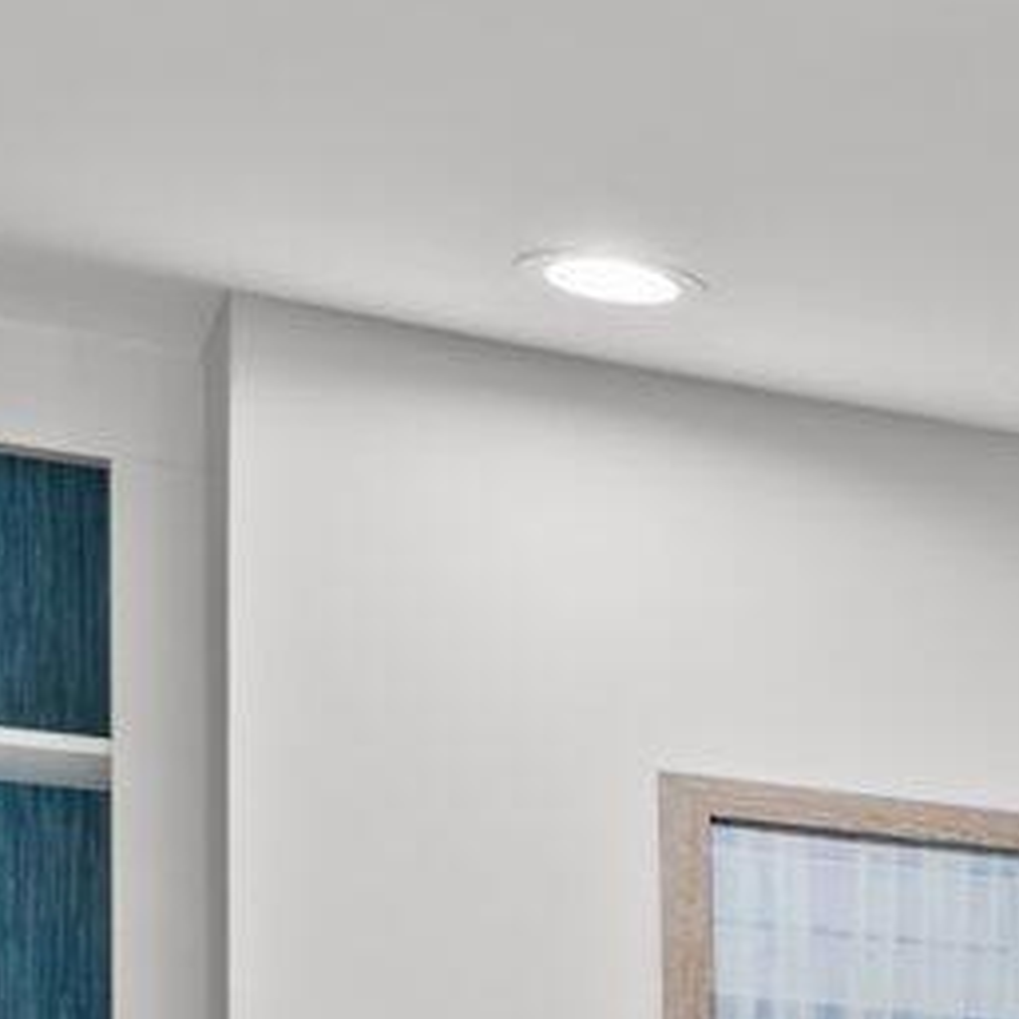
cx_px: 2890
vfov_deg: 14.1
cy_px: 1580
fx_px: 3830
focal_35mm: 115
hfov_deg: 11.0
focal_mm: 17
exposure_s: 2
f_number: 5.6
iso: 125
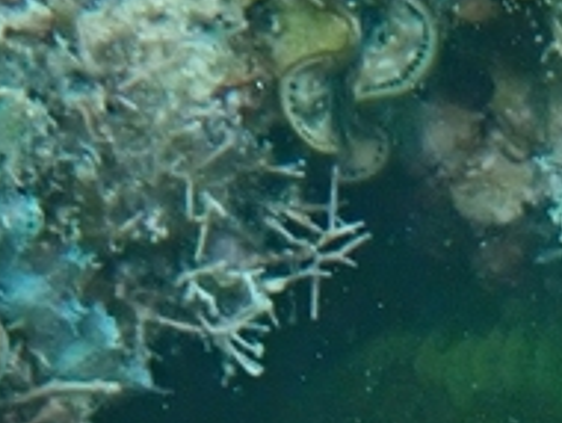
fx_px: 6519
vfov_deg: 3.7
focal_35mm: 401
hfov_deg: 4.9
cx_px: 887
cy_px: 948
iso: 250
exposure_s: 1/125
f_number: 5
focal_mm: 11.88
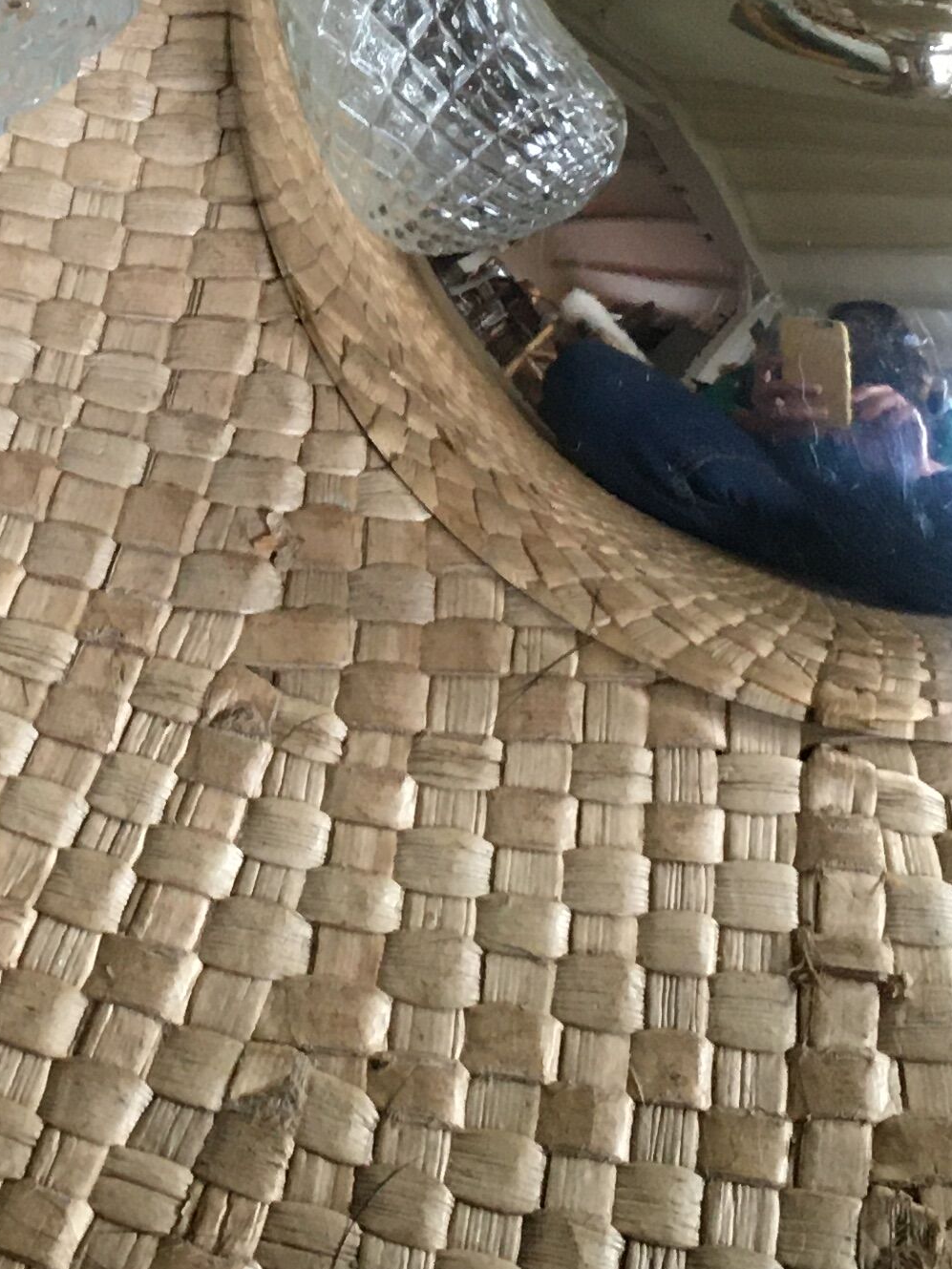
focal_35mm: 88
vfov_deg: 21.8
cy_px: 176
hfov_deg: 16.5
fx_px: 3226
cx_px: 47
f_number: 2.2
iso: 160
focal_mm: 4.15
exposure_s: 1/33
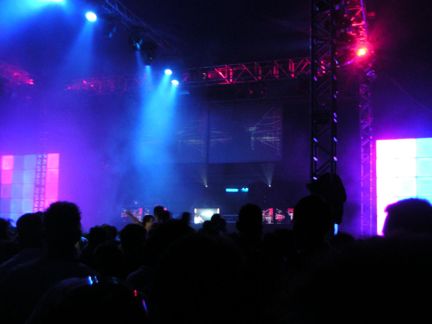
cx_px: 216
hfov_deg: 49.0
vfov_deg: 37.7
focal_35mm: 38
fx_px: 474
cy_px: 162
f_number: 2.8
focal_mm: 6
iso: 200
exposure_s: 1/4
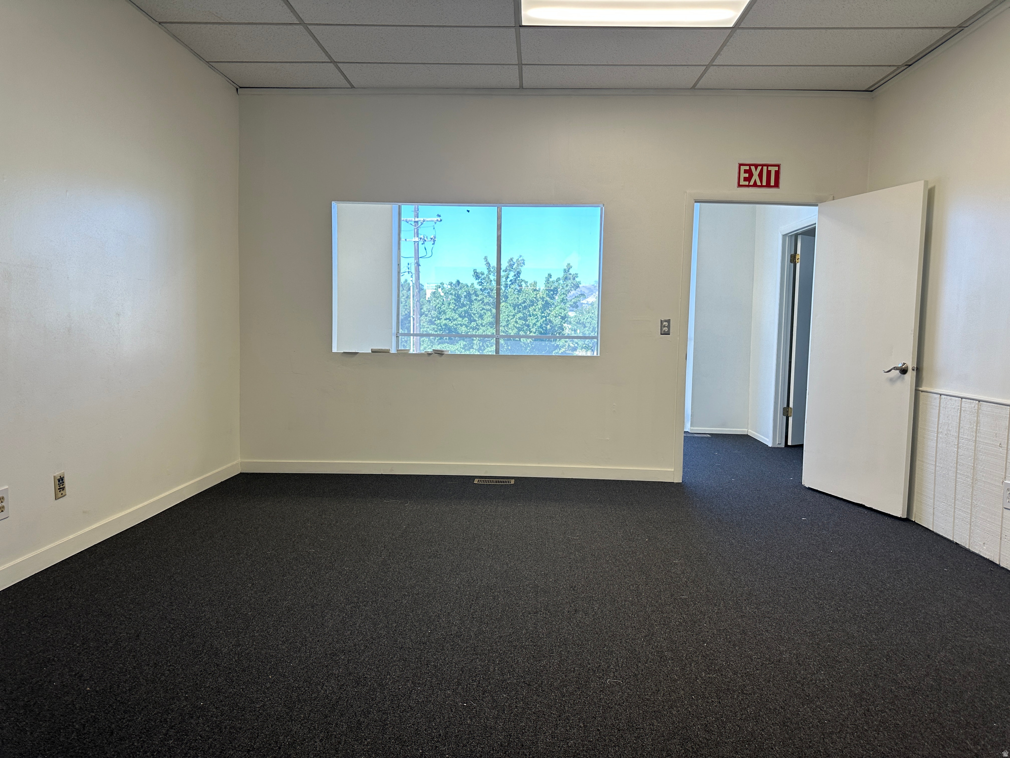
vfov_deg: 56.8
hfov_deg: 71.6
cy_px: 379
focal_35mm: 24
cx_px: 505
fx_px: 700
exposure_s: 1/120
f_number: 1.78
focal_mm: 6.86
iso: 80
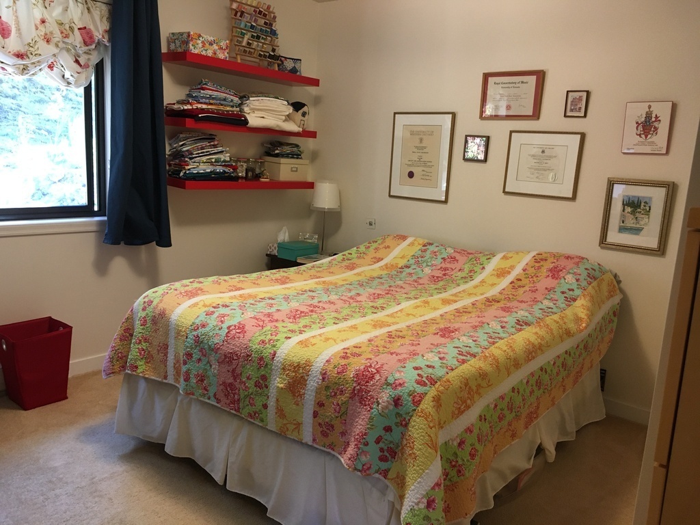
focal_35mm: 29
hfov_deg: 61.7
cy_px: 262
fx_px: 586
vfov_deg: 48.2
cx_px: 350
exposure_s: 1/30
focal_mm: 4.15
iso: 125
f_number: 2.2
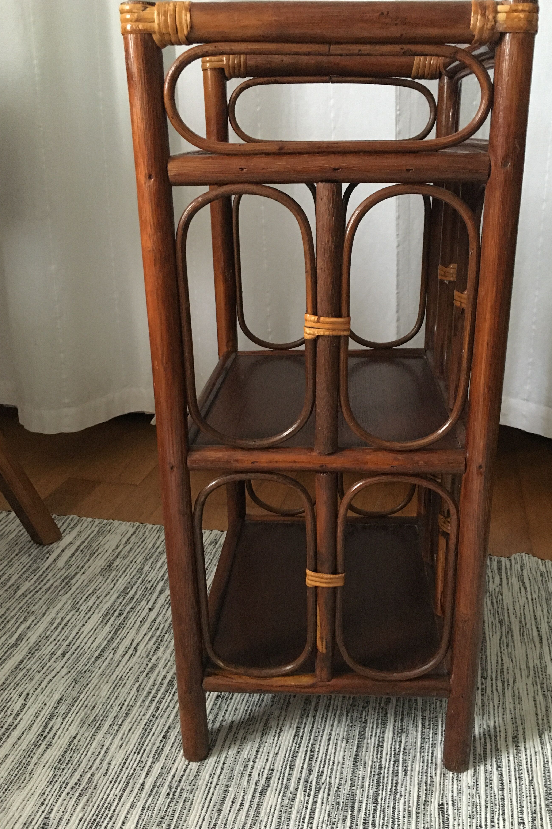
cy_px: 404
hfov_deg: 42.2
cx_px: 310
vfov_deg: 60.3
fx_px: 713
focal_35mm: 31
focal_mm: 4.15
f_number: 2.2
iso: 500
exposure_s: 1/17
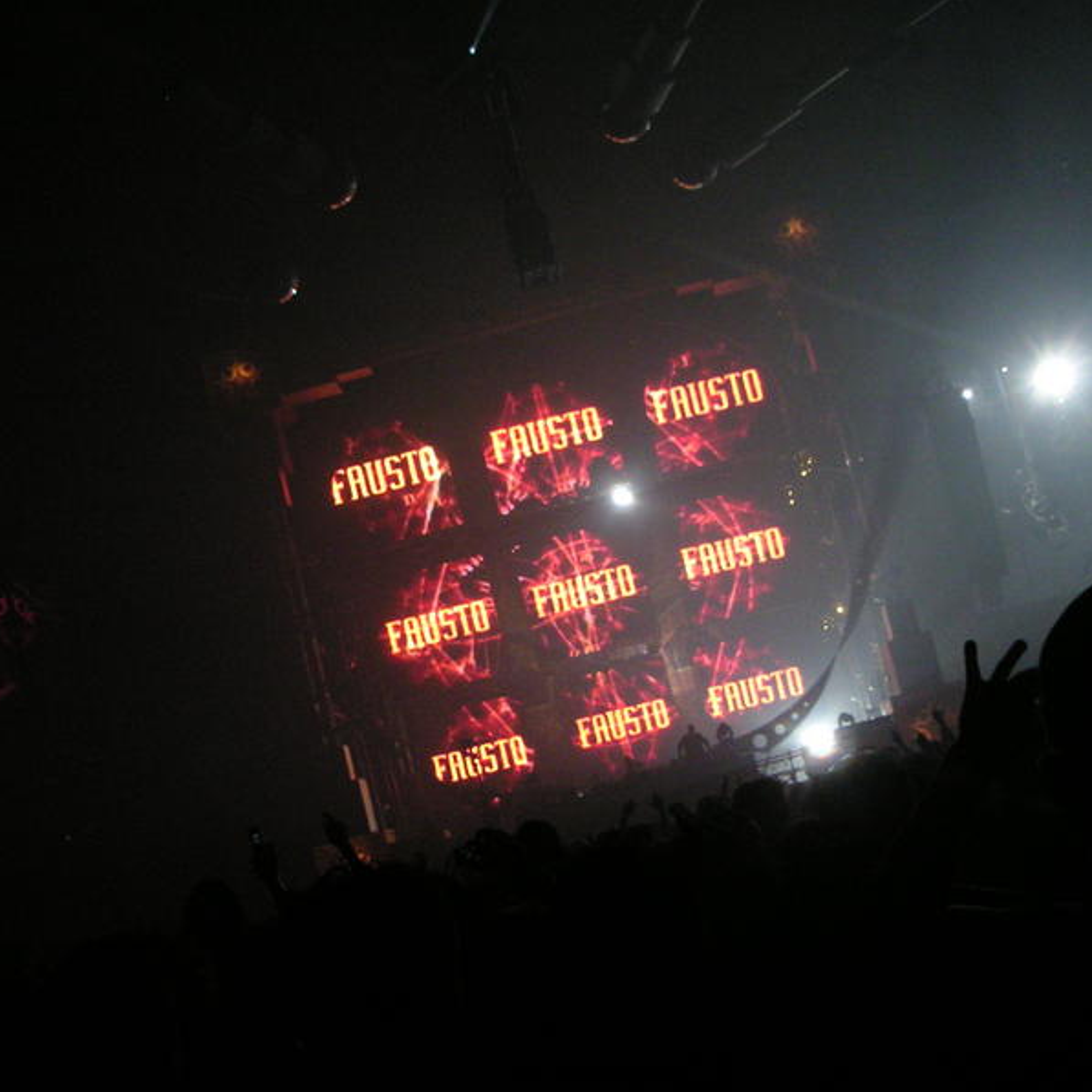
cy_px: 547
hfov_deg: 37.5
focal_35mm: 45
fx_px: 1606
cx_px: 585
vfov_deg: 37.6
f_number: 2.8
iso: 200
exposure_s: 1/180
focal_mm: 6
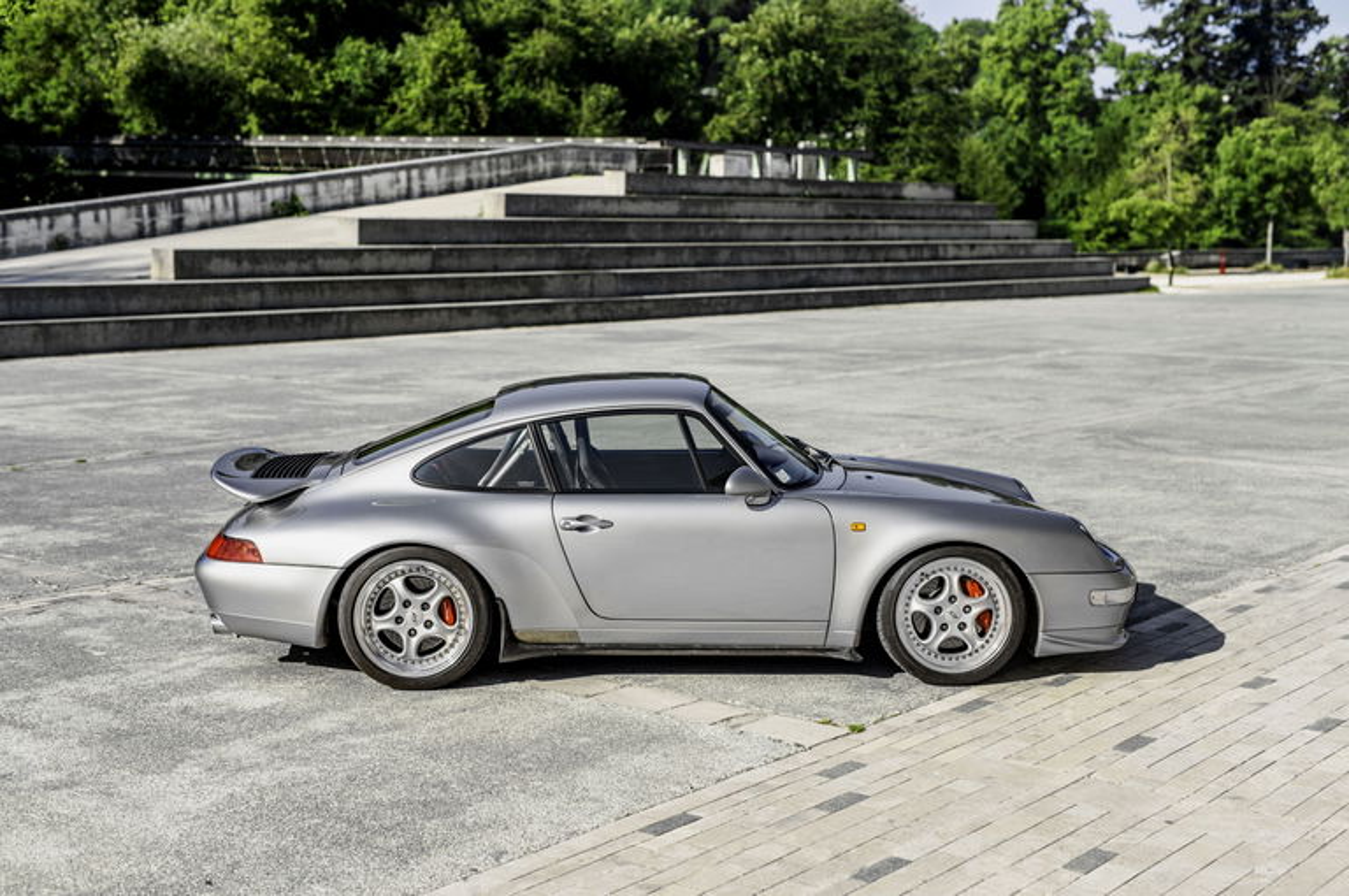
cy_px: 448
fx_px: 1871
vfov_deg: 26.9
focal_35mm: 50
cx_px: 674
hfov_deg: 39.6
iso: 100
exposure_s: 1/2000
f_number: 2.8
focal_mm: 50
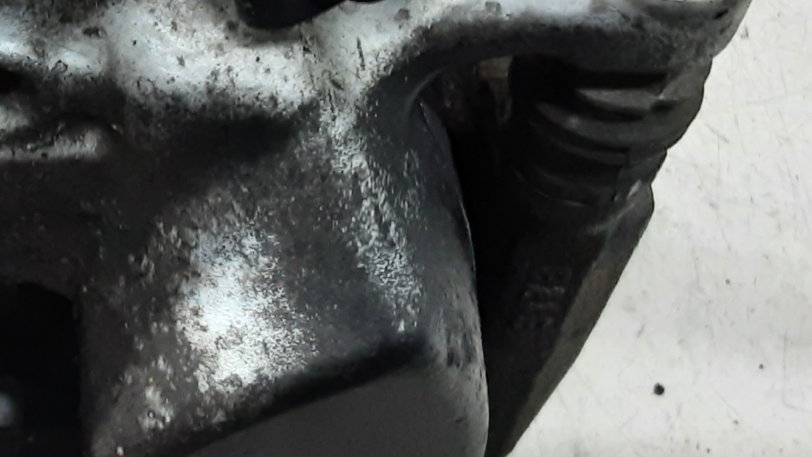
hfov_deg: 28.1
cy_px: 17
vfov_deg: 16.5
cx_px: 67
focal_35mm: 72
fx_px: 1550
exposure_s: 1/50
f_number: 1.9
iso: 200
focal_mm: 2.91
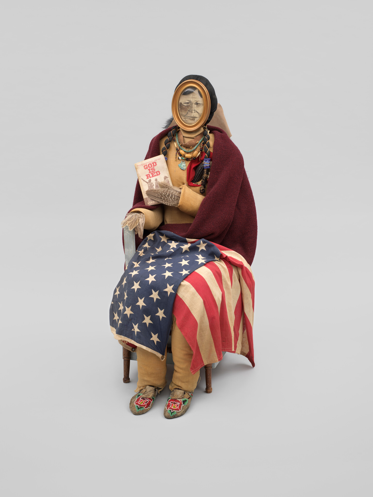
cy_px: 248
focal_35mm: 51
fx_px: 733
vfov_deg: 37.5
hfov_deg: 28.6
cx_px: 186
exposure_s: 1/125
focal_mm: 80
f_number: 13
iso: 64
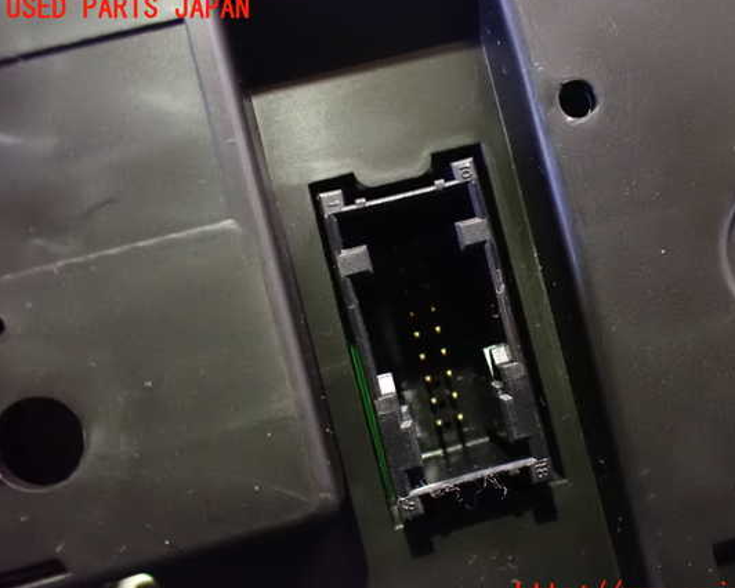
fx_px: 718
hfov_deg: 54.1
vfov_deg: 44.6
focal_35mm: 33
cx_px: 413
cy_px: 302
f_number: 2.3
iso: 1600
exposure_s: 1/20
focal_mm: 5.4
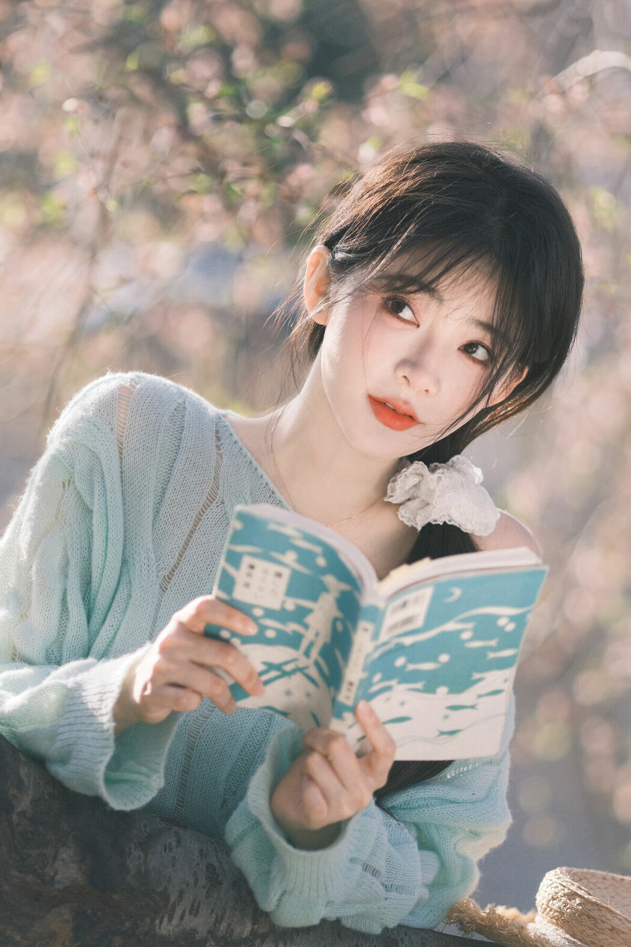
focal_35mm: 203
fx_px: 5337
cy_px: 474
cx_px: 316
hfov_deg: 6.8
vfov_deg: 10.1
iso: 1000
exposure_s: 1/4400
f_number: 2
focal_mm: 135
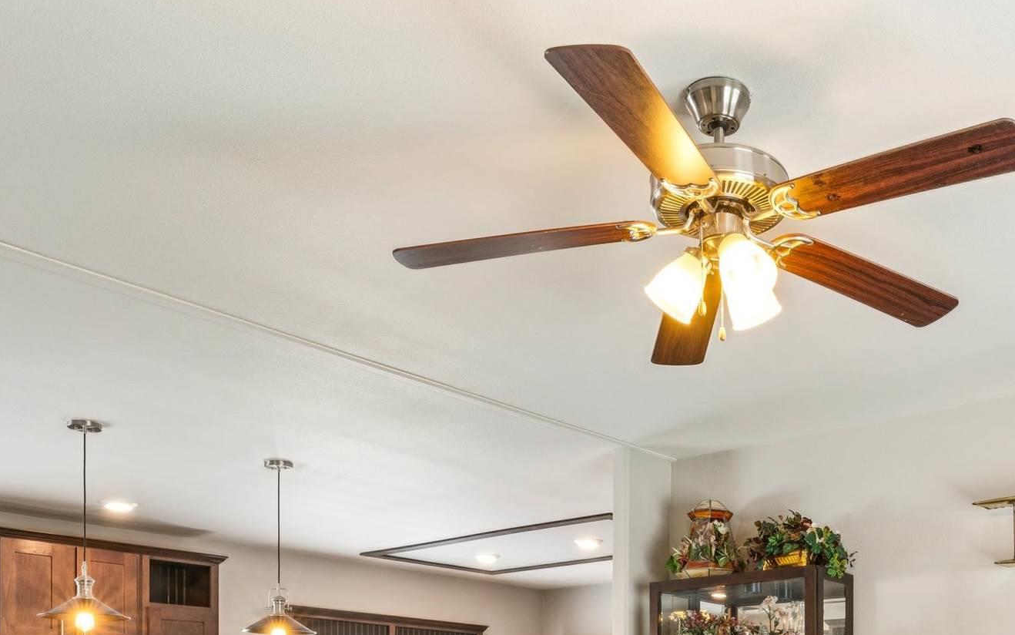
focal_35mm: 39
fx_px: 1084
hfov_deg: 48.0
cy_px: 731
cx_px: 775
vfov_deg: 28.9
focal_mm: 16.5
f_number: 13
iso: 400
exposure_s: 1/4
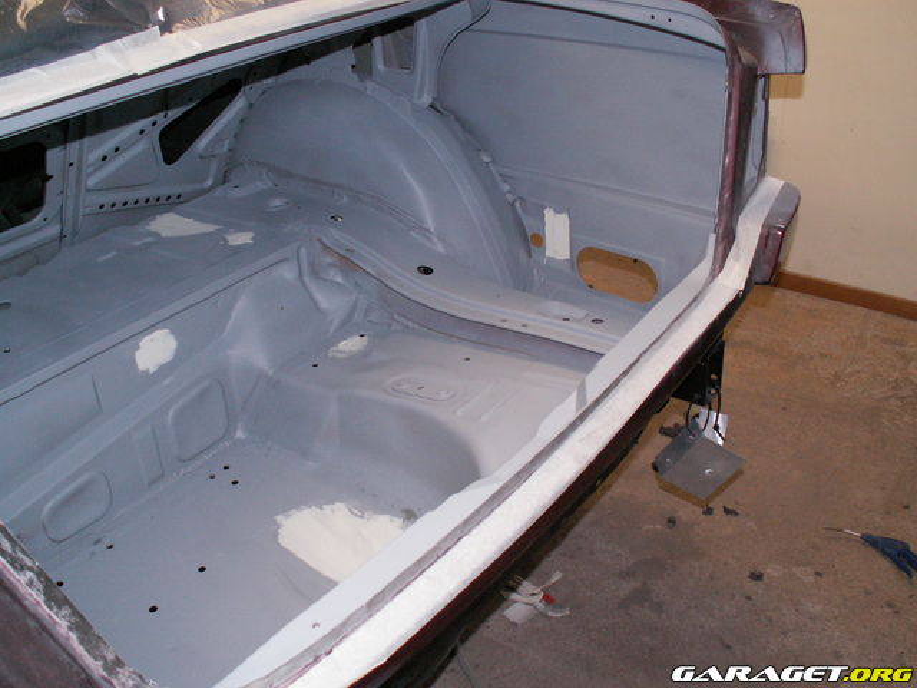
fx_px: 927
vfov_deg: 40.7
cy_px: 344
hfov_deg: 52.6
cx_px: 458
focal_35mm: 35
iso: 160
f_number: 2.8
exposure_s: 1/40
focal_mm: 5.86
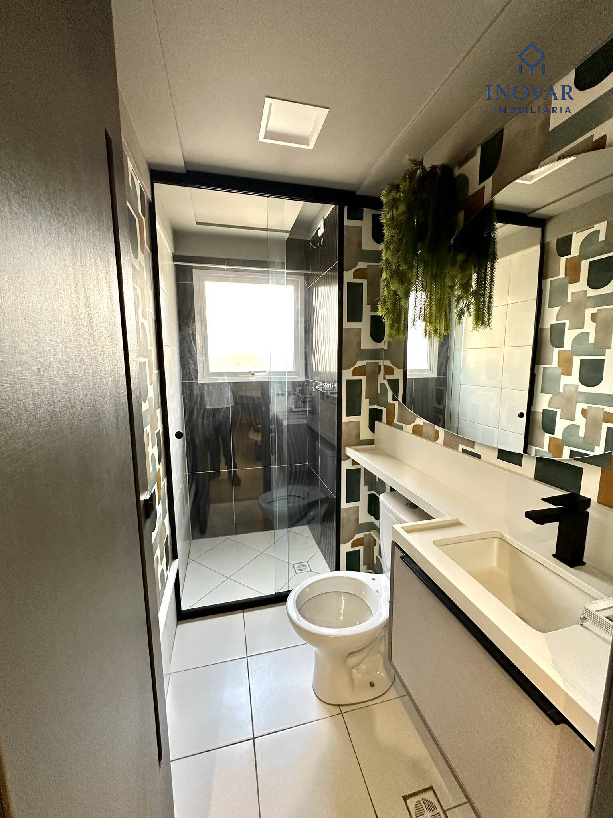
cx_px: 306
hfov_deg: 85.7
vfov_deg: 102.1
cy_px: 409
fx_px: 331
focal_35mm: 14
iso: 320
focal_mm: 2.22
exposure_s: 1/120
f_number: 2.2
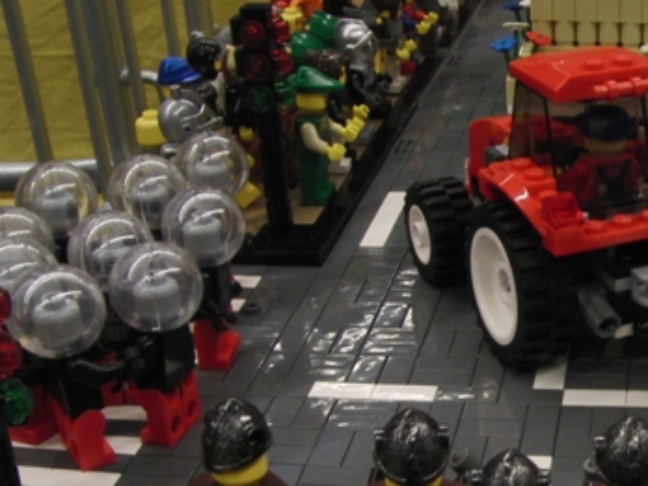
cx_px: 635
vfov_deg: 21.1
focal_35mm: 69
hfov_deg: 26.8
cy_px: 363
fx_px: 1292
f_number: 5.7
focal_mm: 5.3
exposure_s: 1/3.33
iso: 100
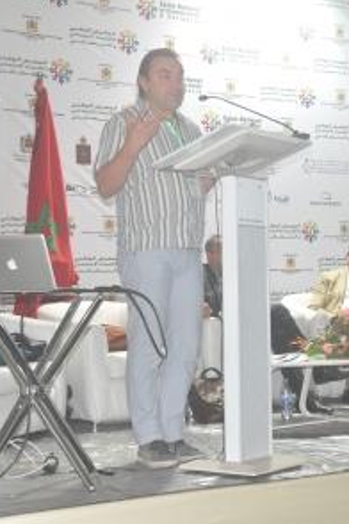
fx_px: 1061
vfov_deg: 27.7
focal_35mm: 73
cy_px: 260
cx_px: 267
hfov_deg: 18.5
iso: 1000
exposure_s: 1/60
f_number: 5.6
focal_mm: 32
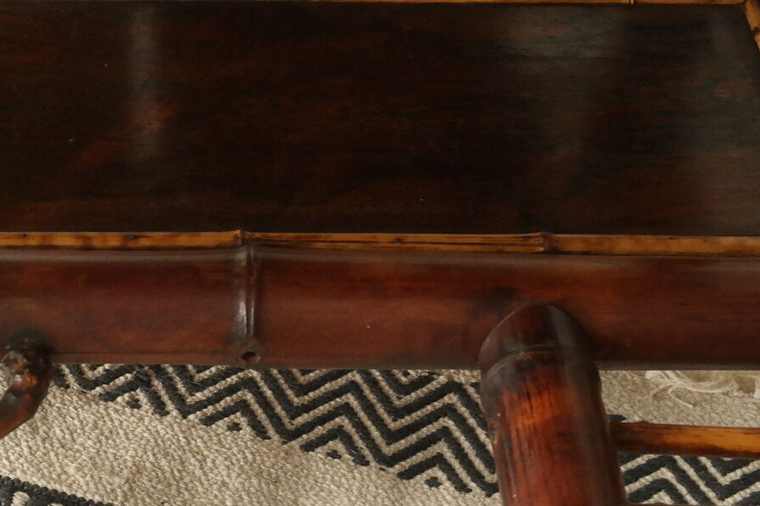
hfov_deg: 25.7
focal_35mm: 77
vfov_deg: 17.7
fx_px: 1625
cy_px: 177
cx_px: 109
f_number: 5.6
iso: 1600
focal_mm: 26
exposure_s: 1/50
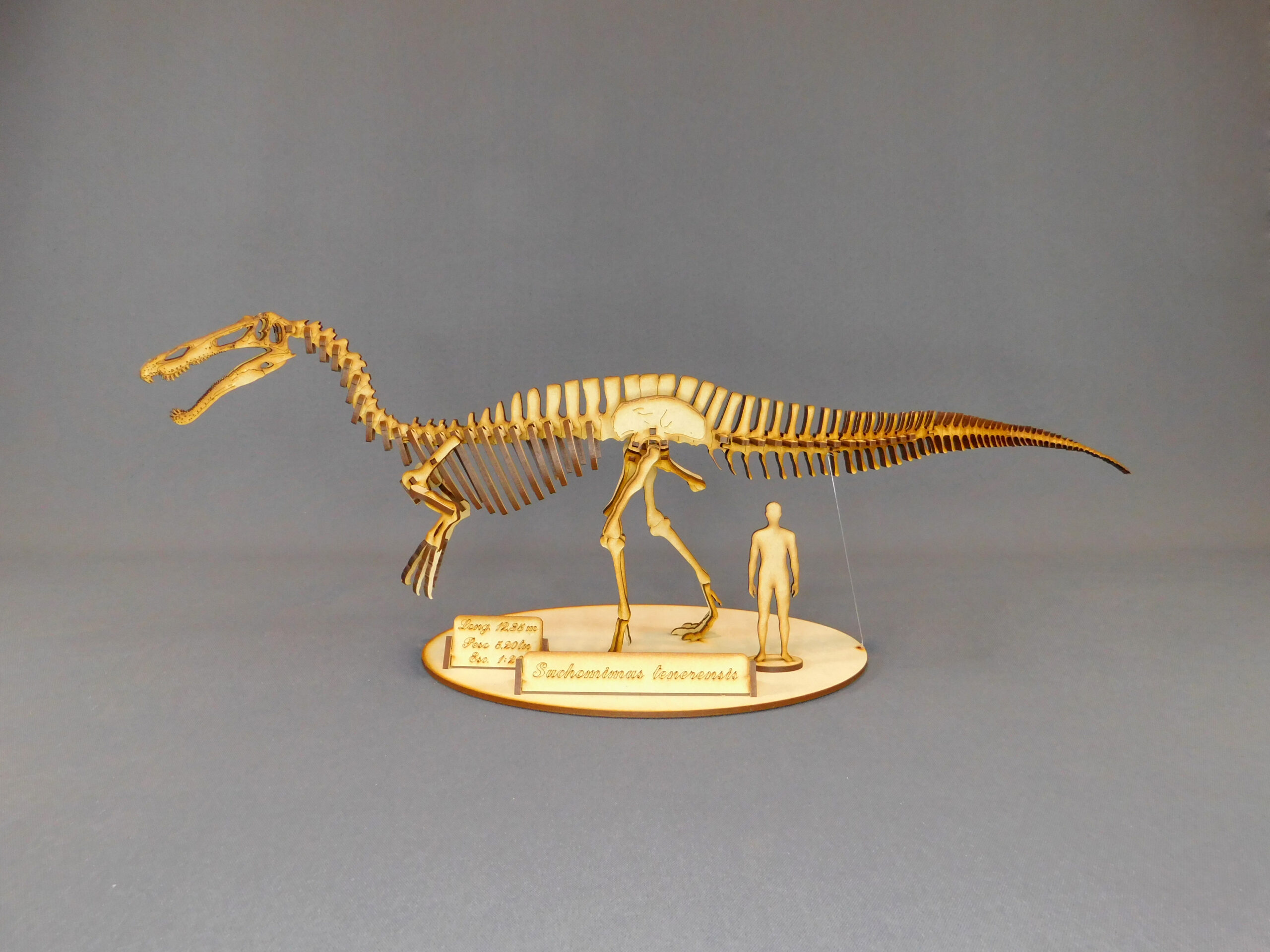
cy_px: 476
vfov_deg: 58.9
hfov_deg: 73.9
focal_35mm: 23
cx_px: 635
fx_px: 844
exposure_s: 1/20
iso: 400
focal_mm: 4
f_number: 3
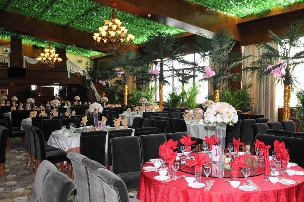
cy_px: 101
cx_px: 152
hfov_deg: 53.2
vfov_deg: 36.8
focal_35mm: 36
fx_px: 304
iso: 500
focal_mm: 24
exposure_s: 1/60
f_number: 6.3
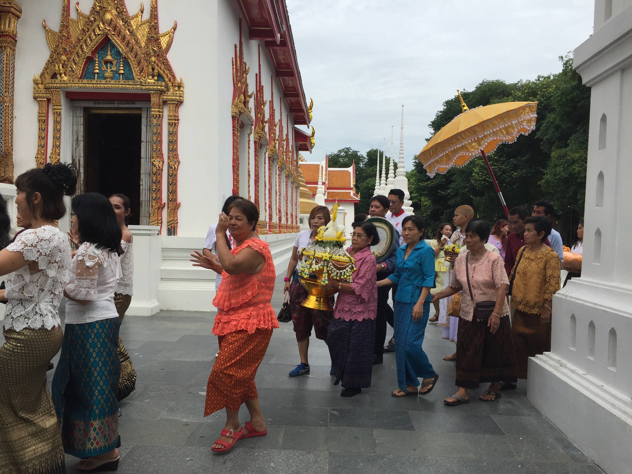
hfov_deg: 61.7
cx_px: 316
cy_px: 237
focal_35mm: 29
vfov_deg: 48.2
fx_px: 529
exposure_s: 1/1412
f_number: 2.2
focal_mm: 4.15
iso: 32
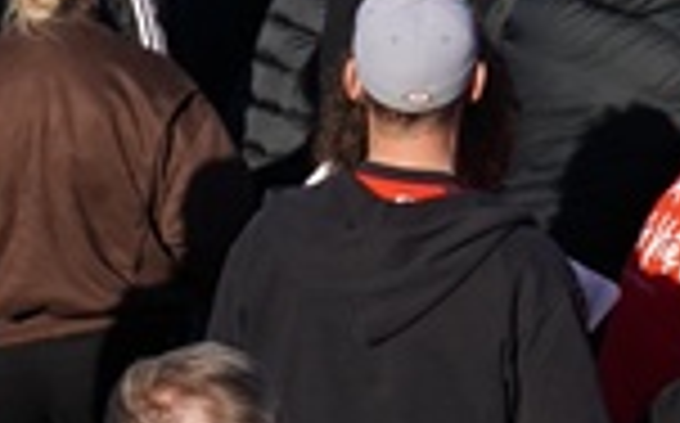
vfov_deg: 5.0
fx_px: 4690
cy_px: -578
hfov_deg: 8.1
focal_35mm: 253
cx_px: 1112
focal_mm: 25
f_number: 4
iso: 200
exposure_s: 1/2000
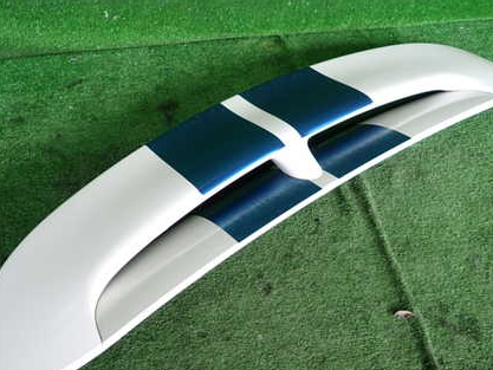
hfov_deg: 51.2
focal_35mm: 36
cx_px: 209
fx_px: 513
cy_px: 208
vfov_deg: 39.6
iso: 200
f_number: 2
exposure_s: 1/125
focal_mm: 4.5
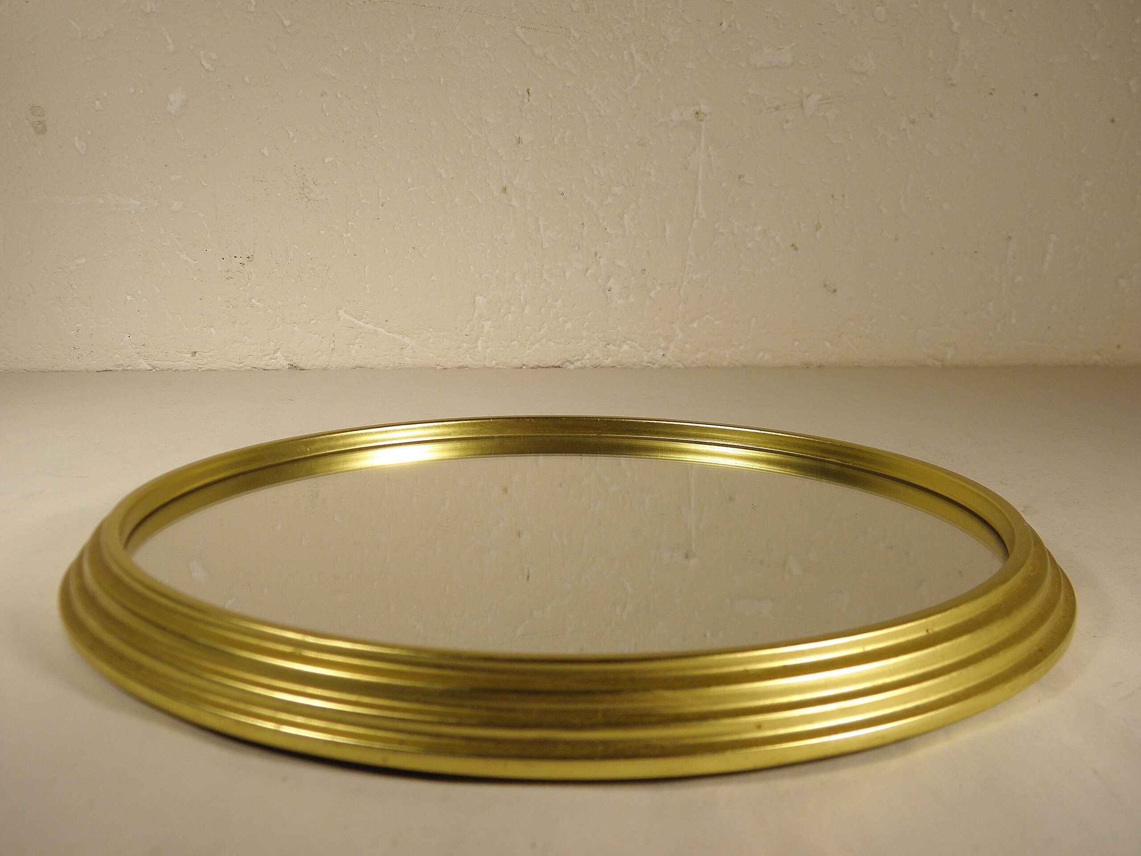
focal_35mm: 38
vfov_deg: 37.7
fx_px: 1253
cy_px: 428
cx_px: 570
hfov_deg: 49.0
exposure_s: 1/80
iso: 100
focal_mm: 6.8
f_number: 3.7
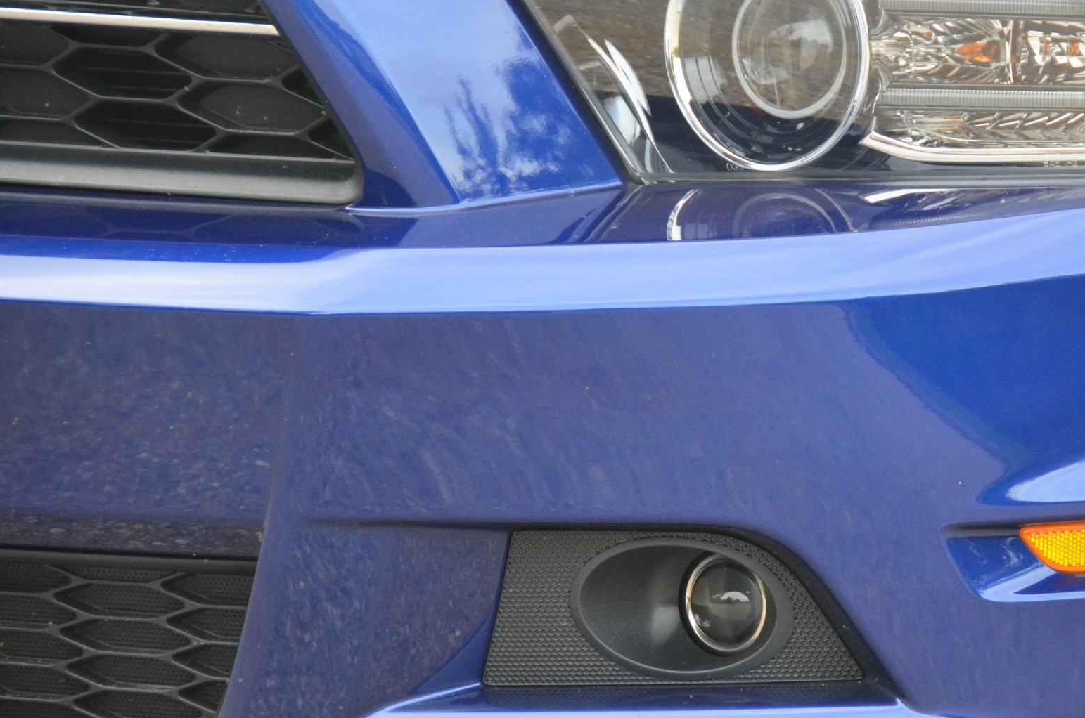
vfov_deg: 4.3
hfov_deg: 6.5
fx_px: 9504
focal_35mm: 316
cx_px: 876
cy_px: 334
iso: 1600
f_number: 5.6
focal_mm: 130
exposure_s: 1/400
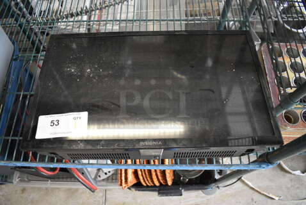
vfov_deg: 48.1
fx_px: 230
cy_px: 102
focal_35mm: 27
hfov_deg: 67.3
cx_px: 153
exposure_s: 1/125
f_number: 3.5
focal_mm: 18
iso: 2500
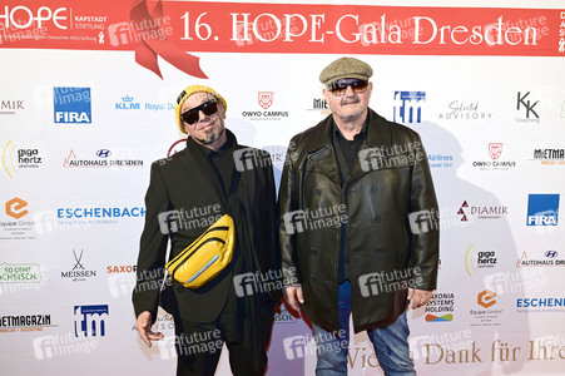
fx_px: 518
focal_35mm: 33
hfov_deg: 57.3
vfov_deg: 39.9
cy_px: 188
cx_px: 282
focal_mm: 33
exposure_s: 1/200
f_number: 5
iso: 1600
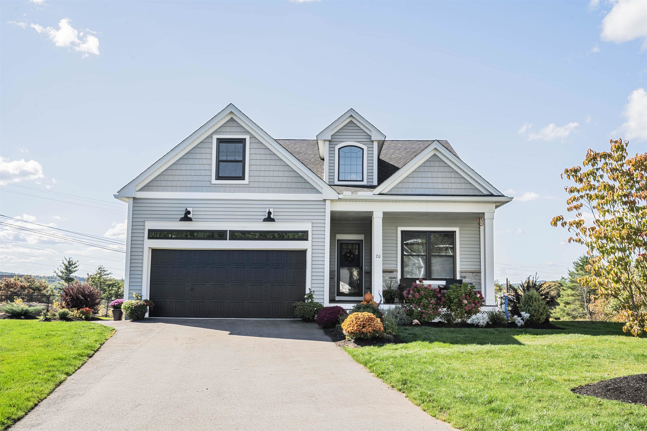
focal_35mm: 35
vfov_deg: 37.9
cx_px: 324
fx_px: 629
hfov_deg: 54.4
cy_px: 216
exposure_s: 1/40
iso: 100
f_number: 9
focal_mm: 35
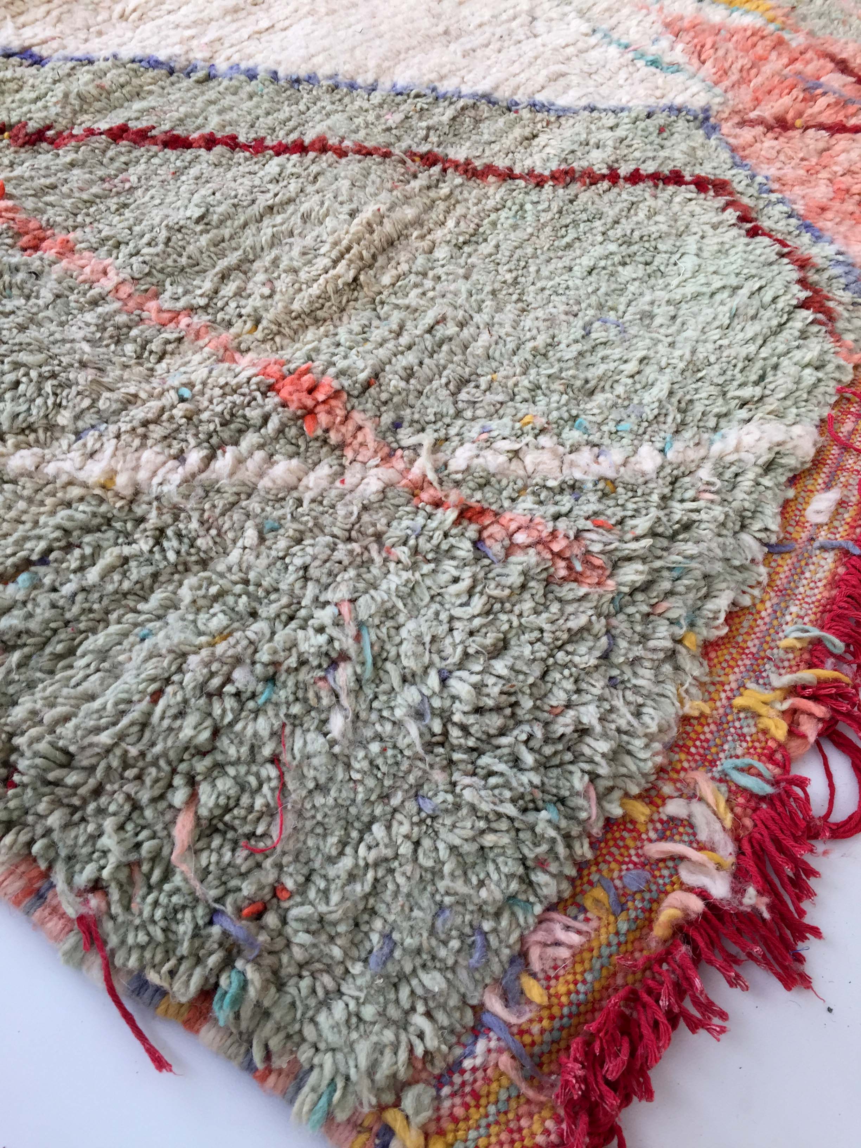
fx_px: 962
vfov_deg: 61.7
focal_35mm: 29
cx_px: 430
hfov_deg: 48.2
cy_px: 574
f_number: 2.2
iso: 40
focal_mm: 4.15
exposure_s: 1/50
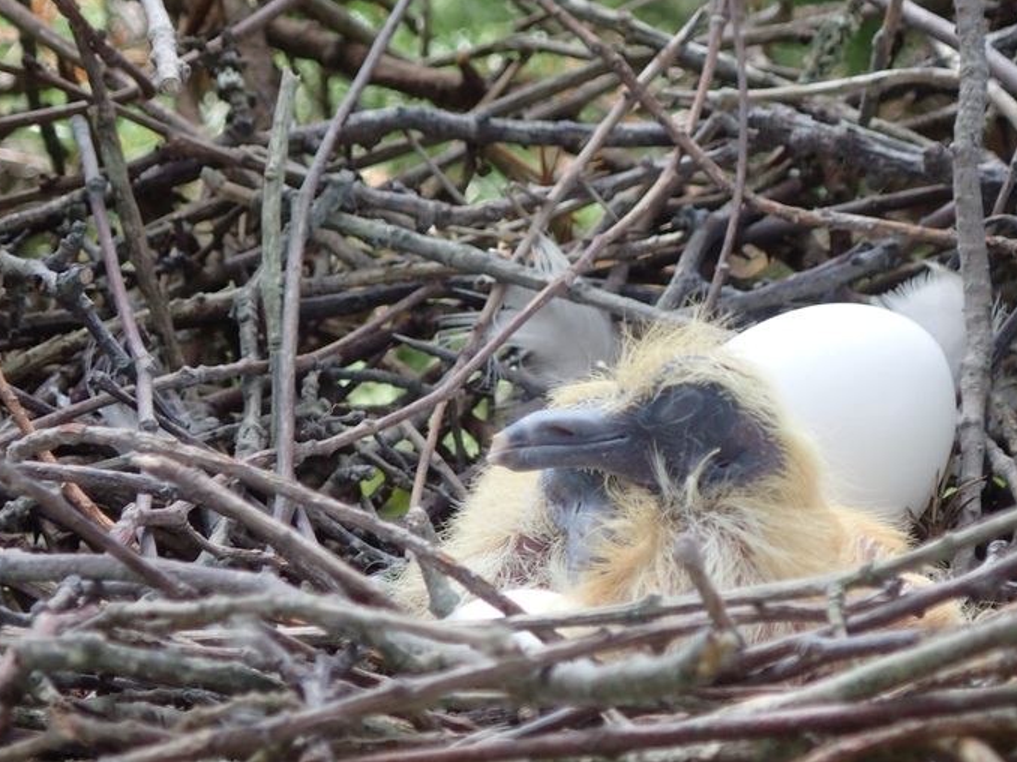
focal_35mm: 118
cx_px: 578
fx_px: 3466
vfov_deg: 12.5
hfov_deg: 16.7
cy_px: 398
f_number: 4.9
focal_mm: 18
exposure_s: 1/100
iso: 400
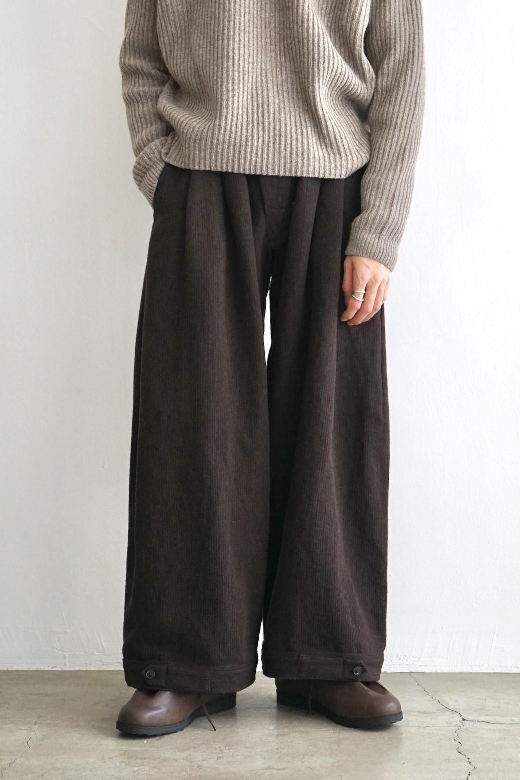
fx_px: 1170
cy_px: 390
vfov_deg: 36.9
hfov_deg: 25.1
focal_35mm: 54
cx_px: 260
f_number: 5
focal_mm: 54
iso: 1600
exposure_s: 1/160
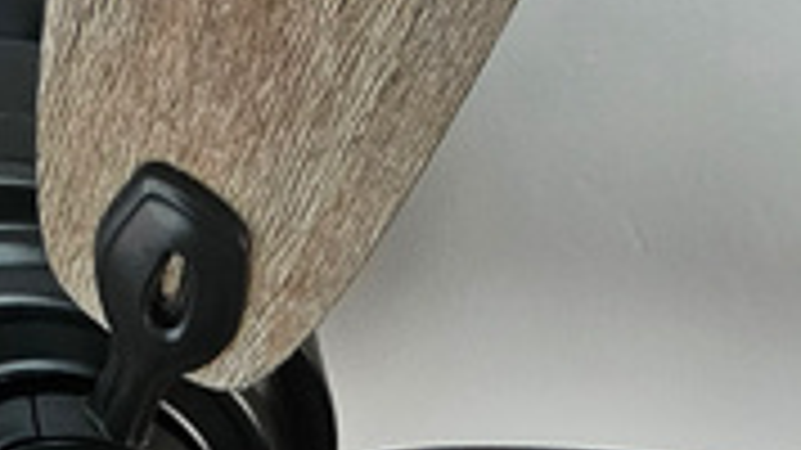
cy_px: 1696
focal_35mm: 61
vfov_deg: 8.7
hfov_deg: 33.9
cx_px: 562
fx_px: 1295
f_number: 2.2
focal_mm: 2.2
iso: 100
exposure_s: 1/207
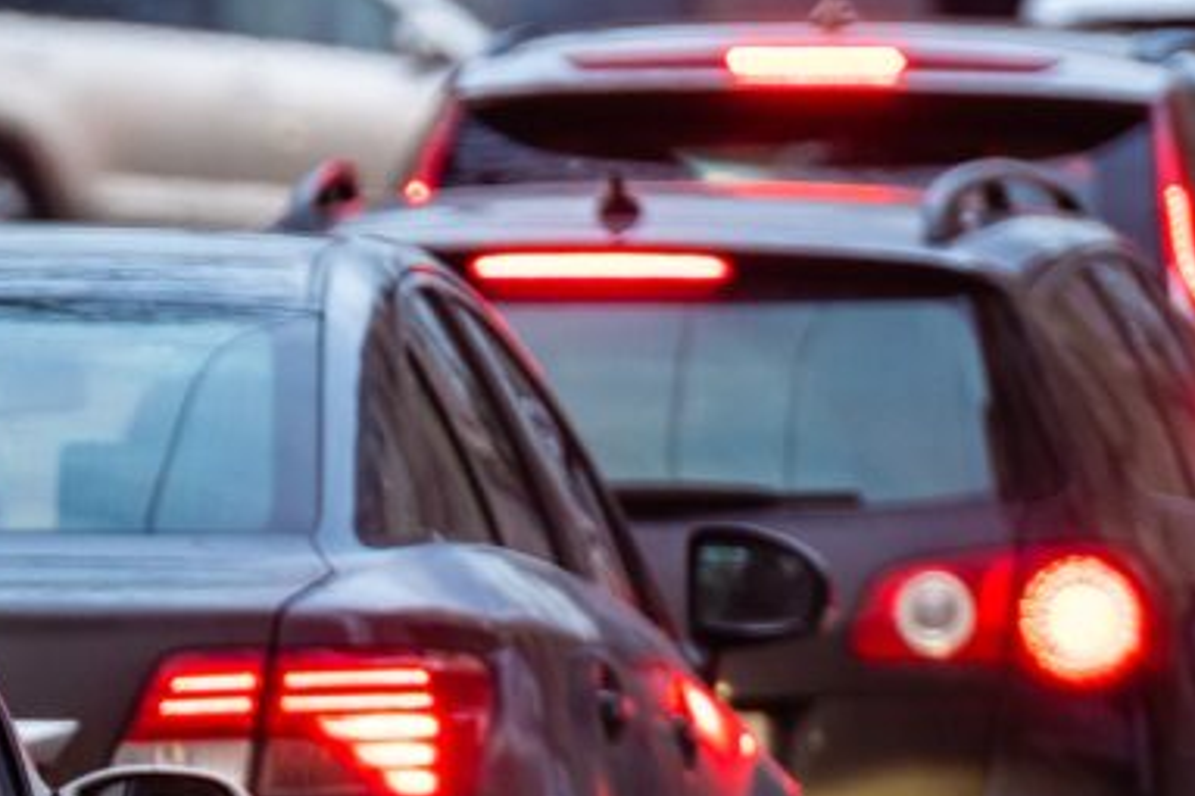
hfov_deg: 2.1
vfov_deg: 1.4
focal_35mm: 1002
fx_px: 33245
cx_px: -190
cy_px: 554
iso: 320
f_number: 4.5
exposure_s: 1/200
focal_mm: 200
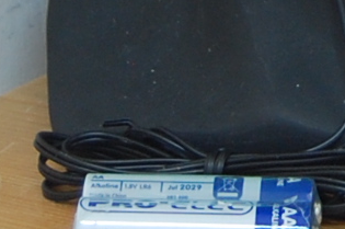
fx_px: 3292
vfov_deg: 3.9
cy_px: -414
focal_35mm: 344
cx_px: 509
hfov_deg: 5.9
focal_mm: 32
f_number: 4.5
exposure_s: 1/30
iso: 400
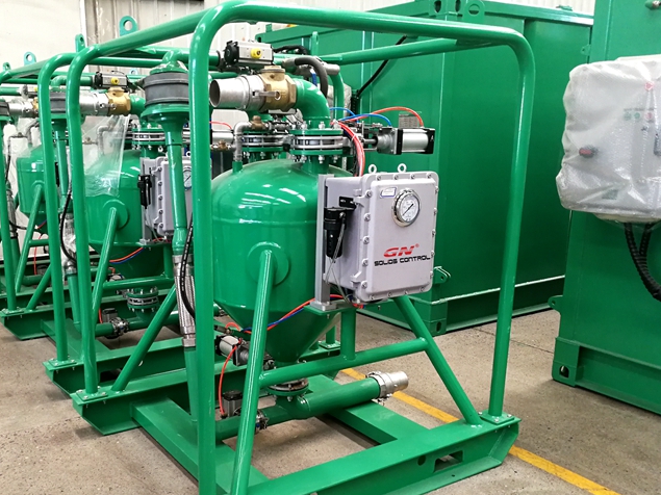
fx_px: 649
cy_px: 291
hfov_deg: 53.5
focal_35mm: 34
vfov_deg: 41.6
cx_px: 259
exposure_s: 1/33.3
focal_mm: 3.95
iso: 250
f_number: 2.2
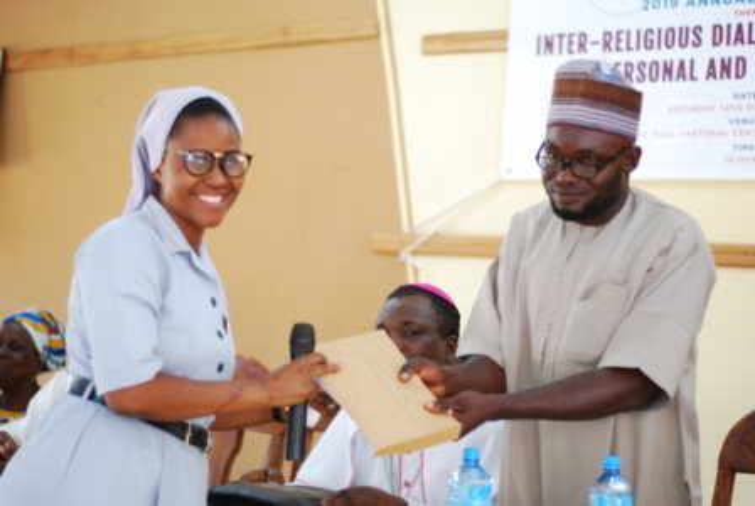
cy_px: 253
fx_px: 1575
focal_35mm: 75
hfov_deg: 27.0
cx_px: 378
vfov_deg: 18.2
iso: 200
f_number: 1.8
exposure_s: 1/25
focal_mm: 50
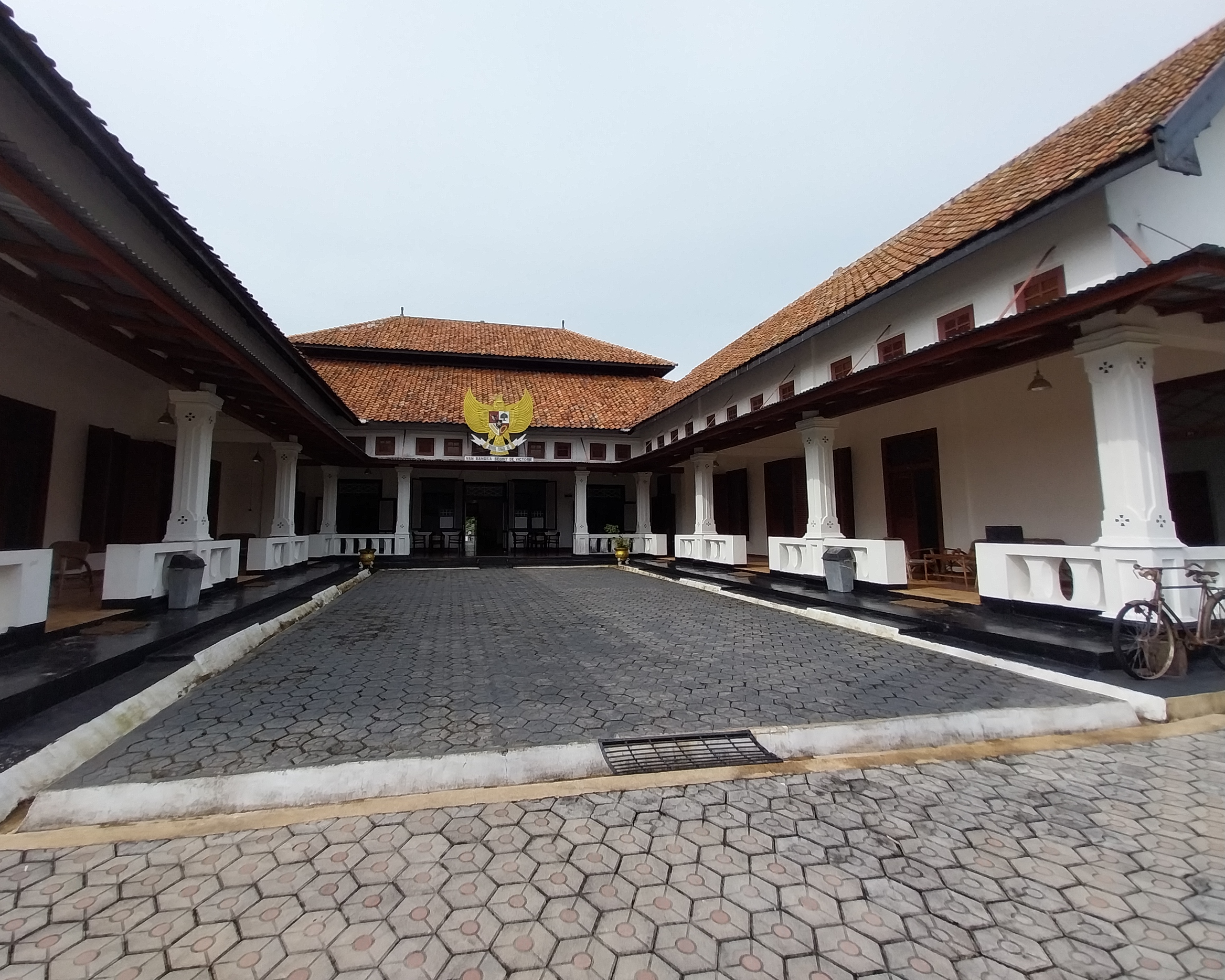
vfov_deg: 88.0
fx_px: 508
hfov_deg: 100.4
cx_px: 552
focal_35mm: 14
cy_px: 487
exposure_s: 1/1463
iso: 65
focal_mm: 1.3
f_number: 2.2
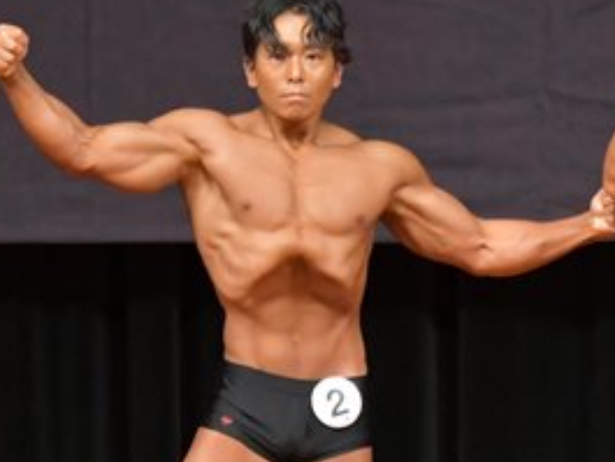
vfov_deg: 2.1
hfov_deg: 2.8
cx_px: 164
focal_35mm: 716
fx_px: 12726
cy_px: 457
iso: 6400
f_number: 5.6
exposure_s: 1/400
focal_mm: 170
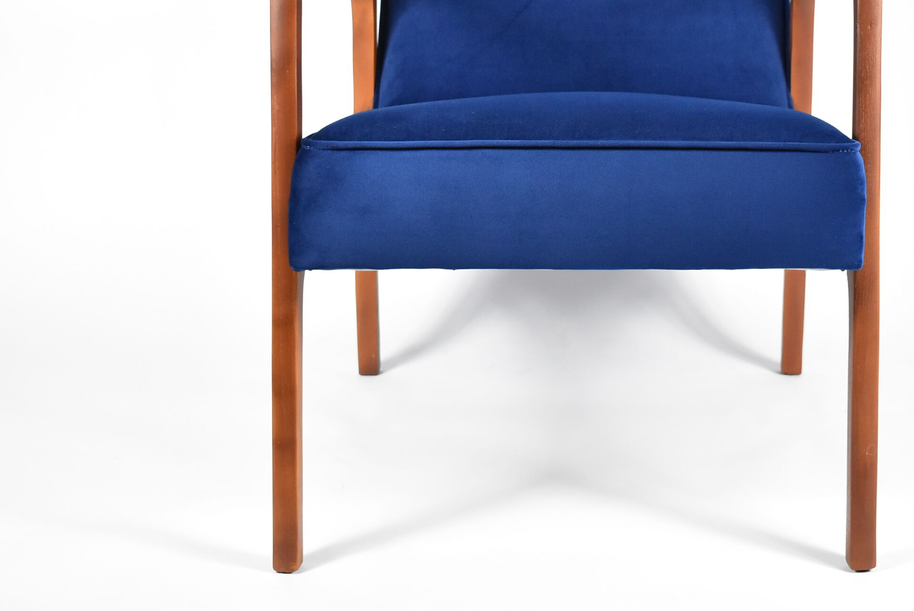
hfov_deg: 28.7
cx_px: 556
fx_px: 1779
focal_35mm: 70
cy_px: 148
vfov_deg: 19.4
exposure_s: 1/125
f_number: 4.2
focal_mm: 30
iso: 2000
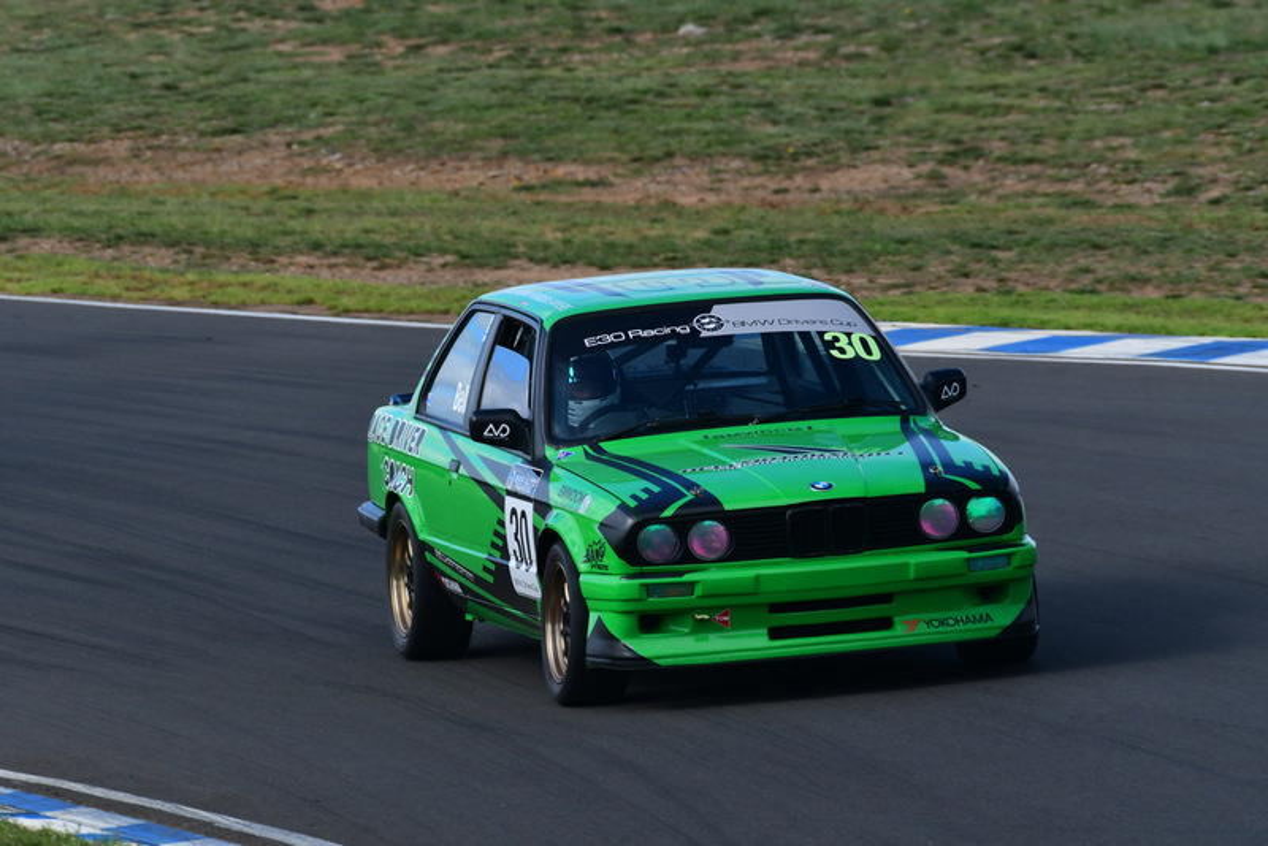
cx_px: 634
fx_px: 23782
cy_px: 423
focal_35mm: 675
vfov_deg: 2.0
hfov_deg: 3.1
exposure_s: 1/640
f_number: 9
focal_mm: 450
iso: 400
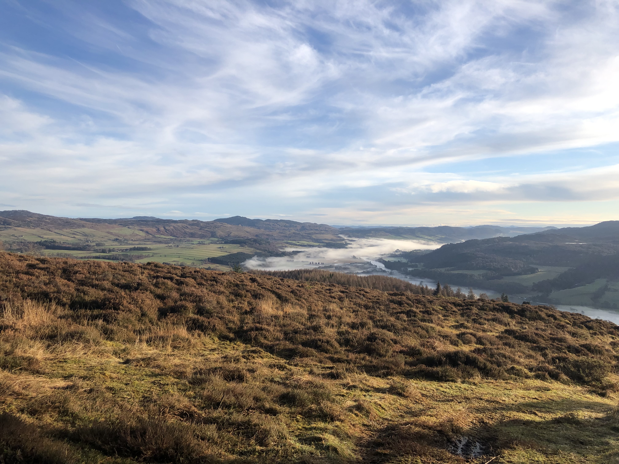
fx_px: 501
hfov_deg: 63.4
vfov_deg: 49.7
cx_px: 310
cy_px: 232
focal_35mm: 28
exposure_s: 1/1600
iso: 20
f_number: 1.8
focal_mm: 3.99
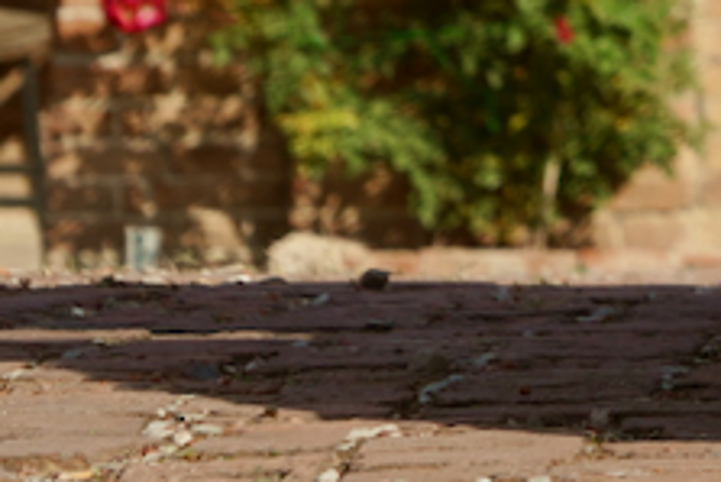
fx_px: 16593
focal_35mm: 828
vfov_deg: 1.7
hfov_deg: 2.5
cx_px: 1866
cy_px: -589
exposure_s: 1/320
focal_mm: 144
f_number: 9
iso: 100
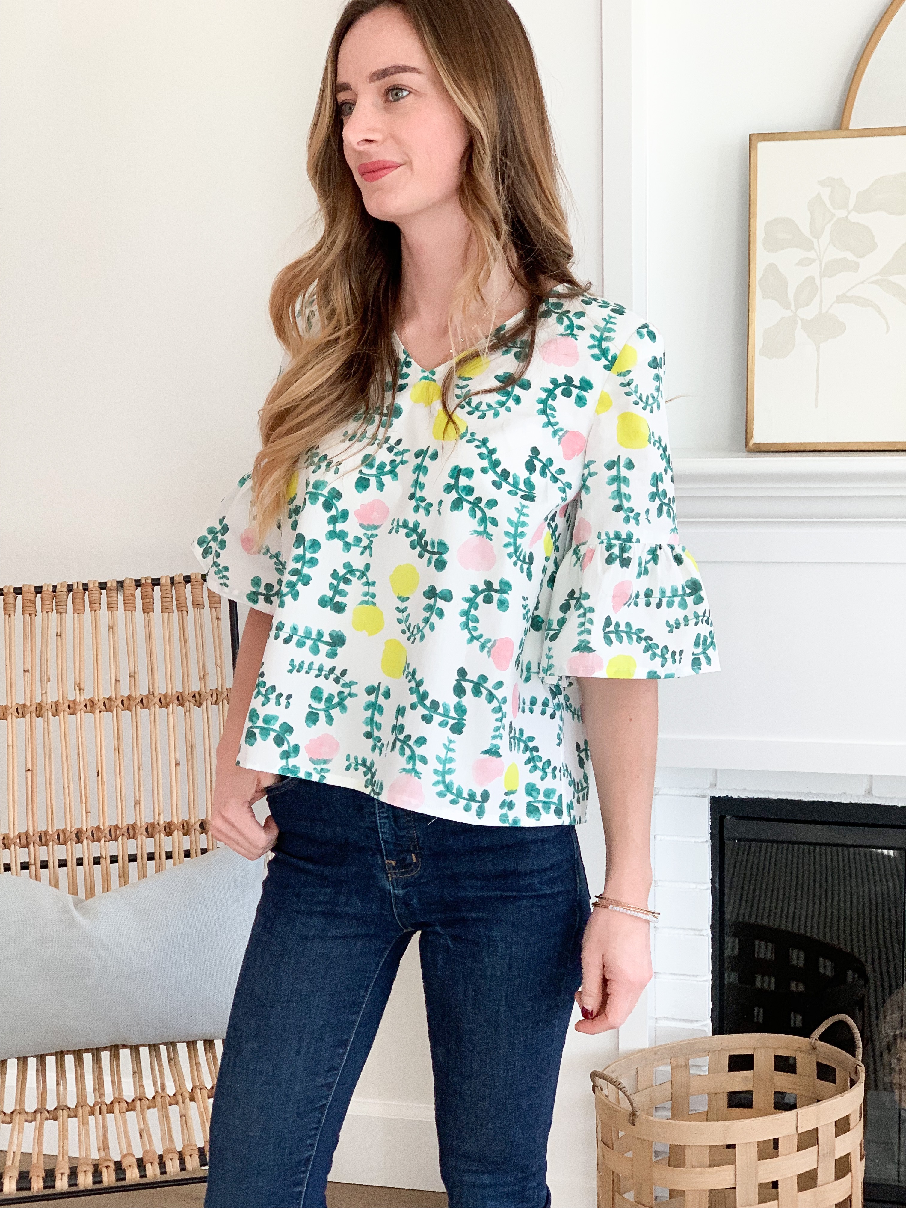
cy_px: 604
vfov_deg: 36.8
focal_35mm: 52
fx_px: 1815
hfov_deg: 28.0
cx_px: 453
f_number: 2.4
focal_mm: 6
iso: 100
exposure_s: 1/122
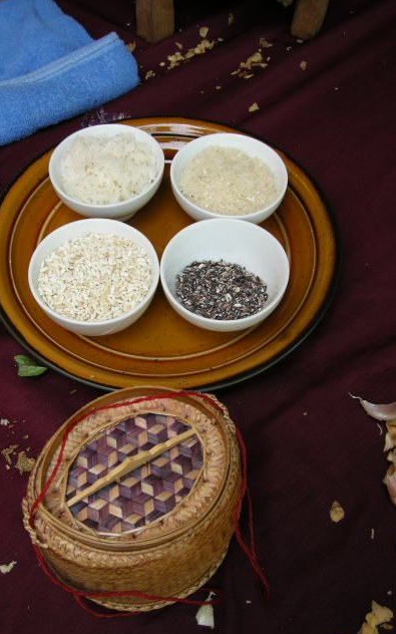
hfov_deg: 29.2
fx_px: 760
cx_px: 164
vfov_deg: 45.3
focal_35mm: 44
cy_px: 319
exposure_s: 1/83
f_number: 3.6
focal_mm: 8.5
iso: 64
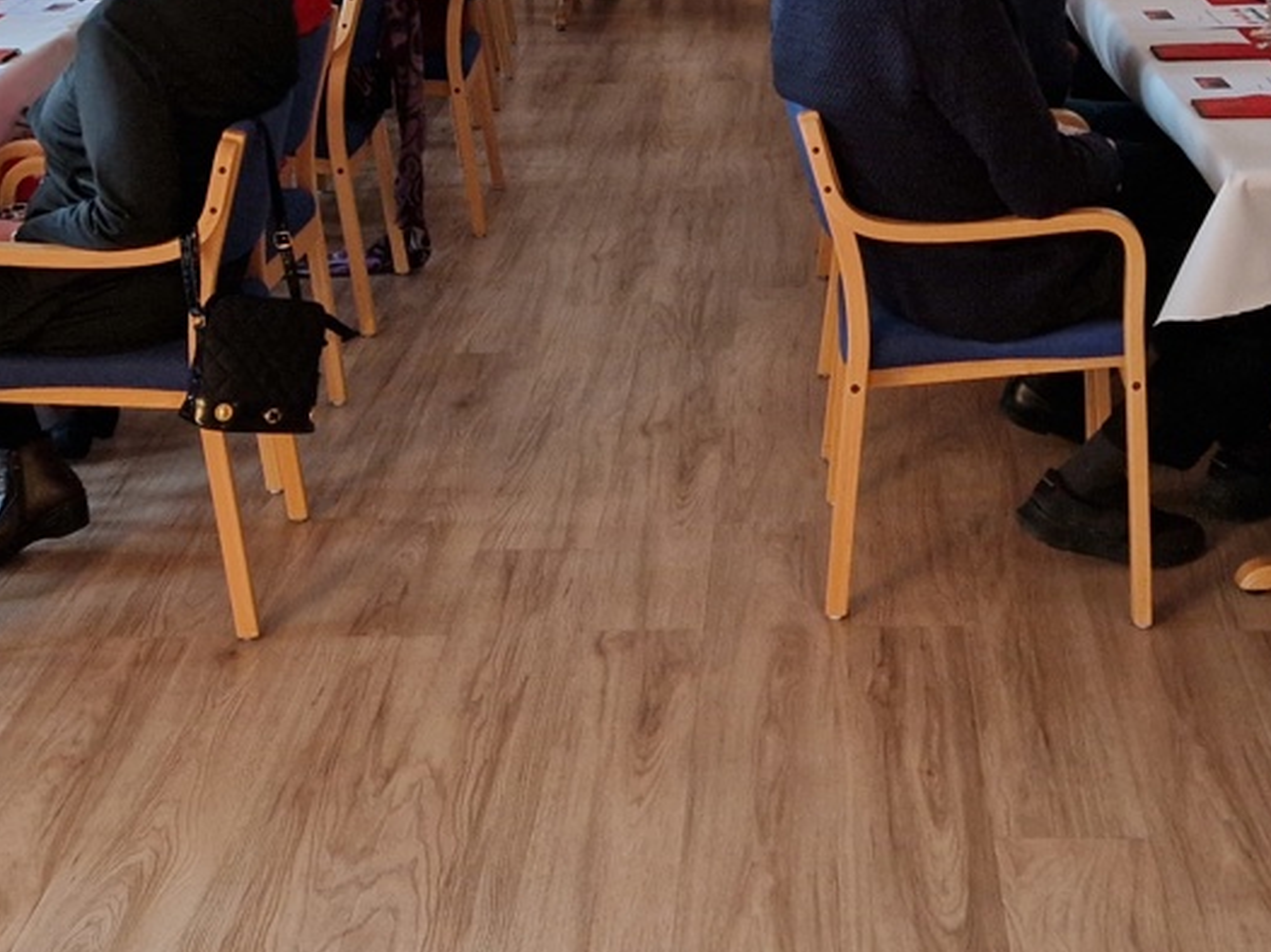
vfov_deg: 22.4
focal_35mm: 63
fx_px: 2312
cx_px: 722
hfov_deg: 30.7
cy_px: -5
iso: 800
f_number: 1.8
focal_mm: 5.4
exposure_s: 1/50
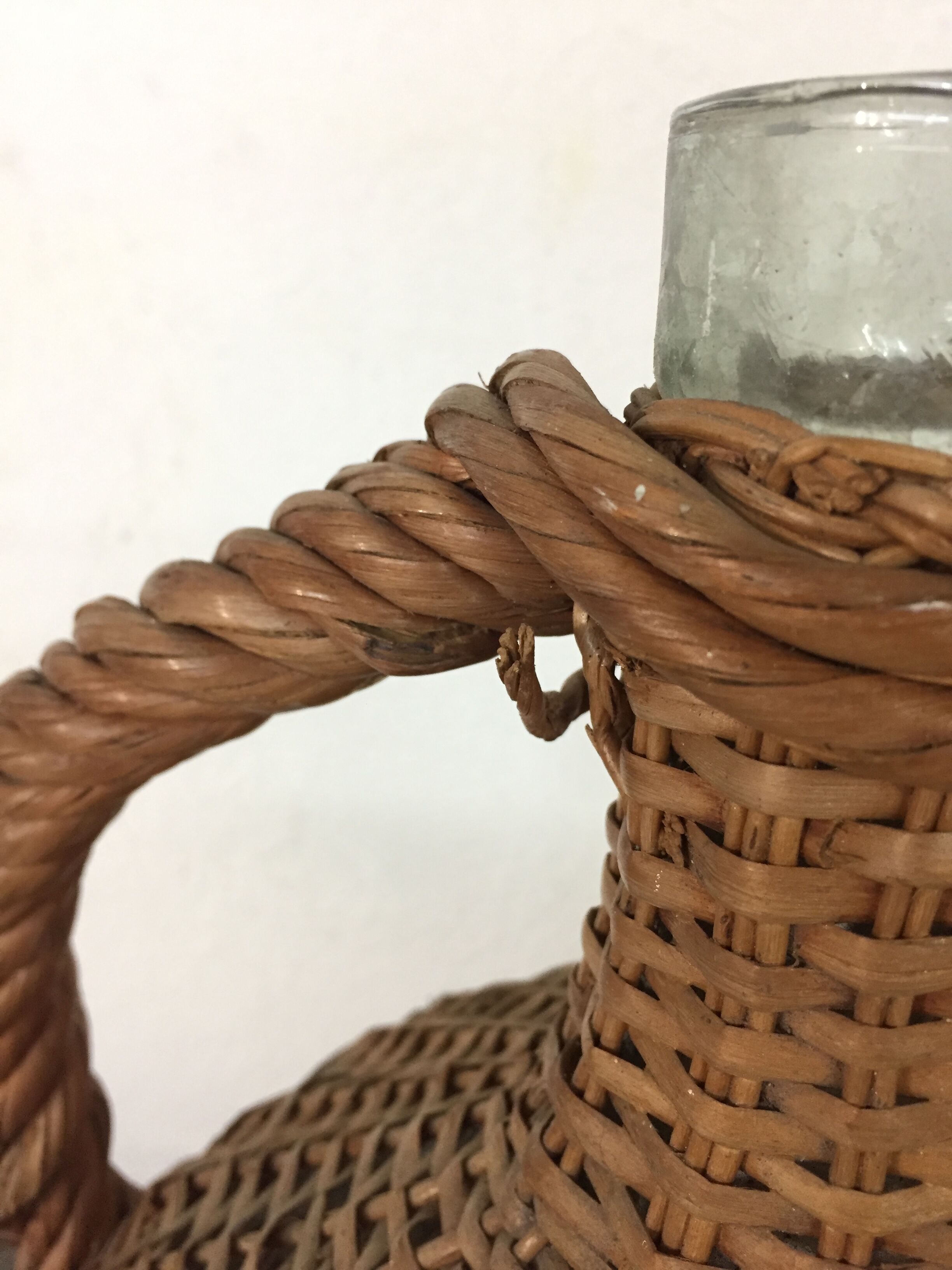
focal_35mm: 29
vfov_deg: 61.7
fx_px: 1063
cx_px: 476
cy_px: 635
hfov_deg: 48.2
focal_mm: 4.15
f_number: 2.2
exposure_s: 1/33
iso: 250
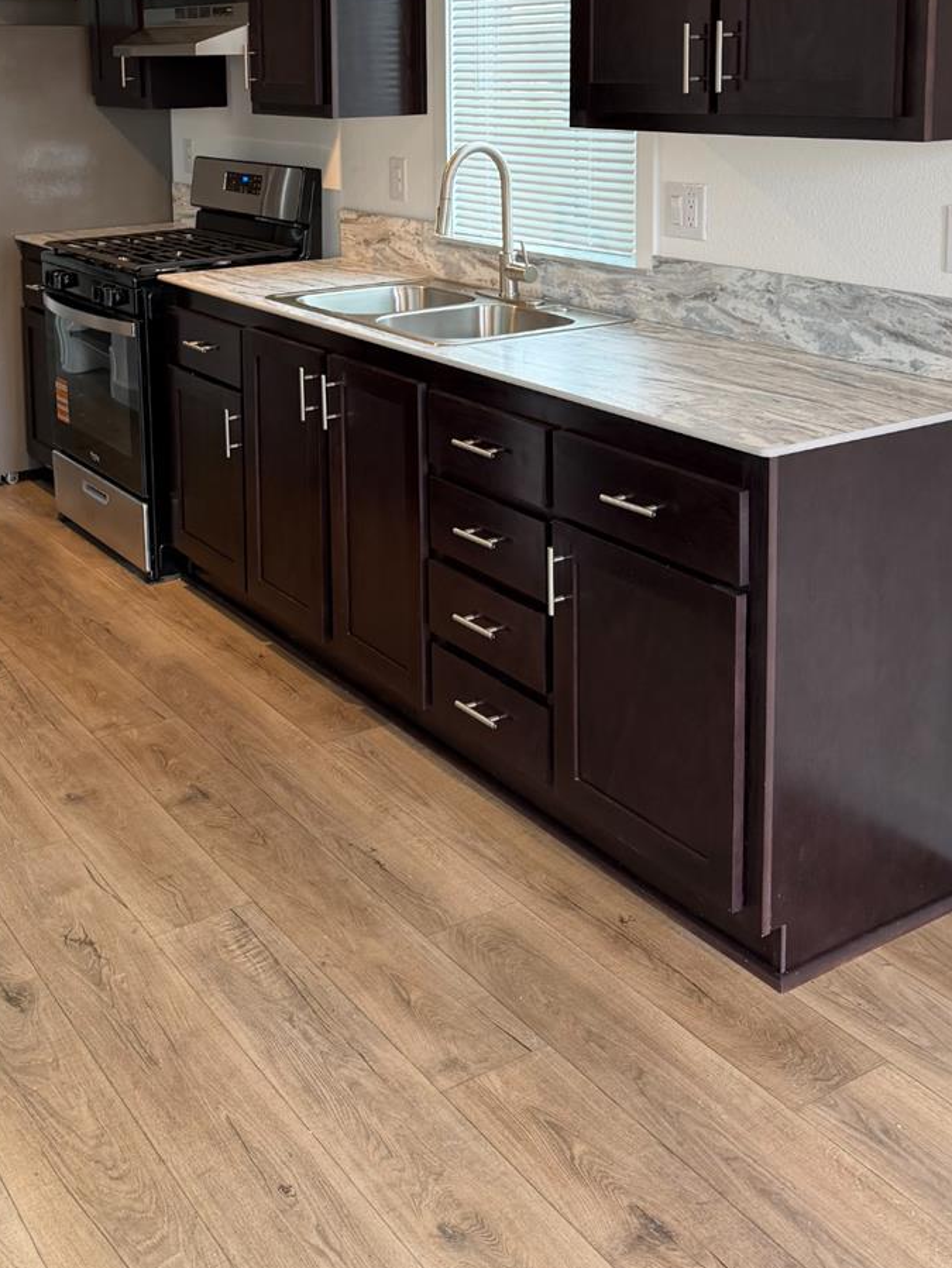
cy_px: 248
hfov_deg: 35.8
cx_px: 348
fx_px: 1466
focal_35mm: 40
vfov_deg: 44.4
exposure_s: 1/60
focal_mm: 6.76
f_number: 1.78
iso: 160
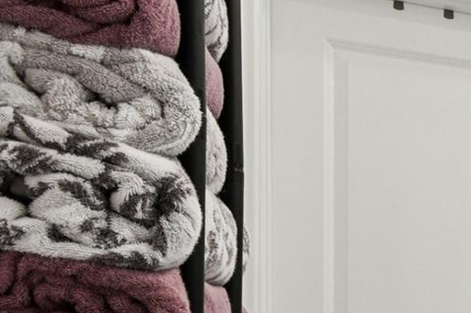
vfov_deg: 19.7
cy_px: 393
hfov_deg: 22.8
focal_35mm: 64
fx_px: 837
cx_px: 776
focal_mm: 16
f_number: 8
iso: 400
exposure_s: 1/15
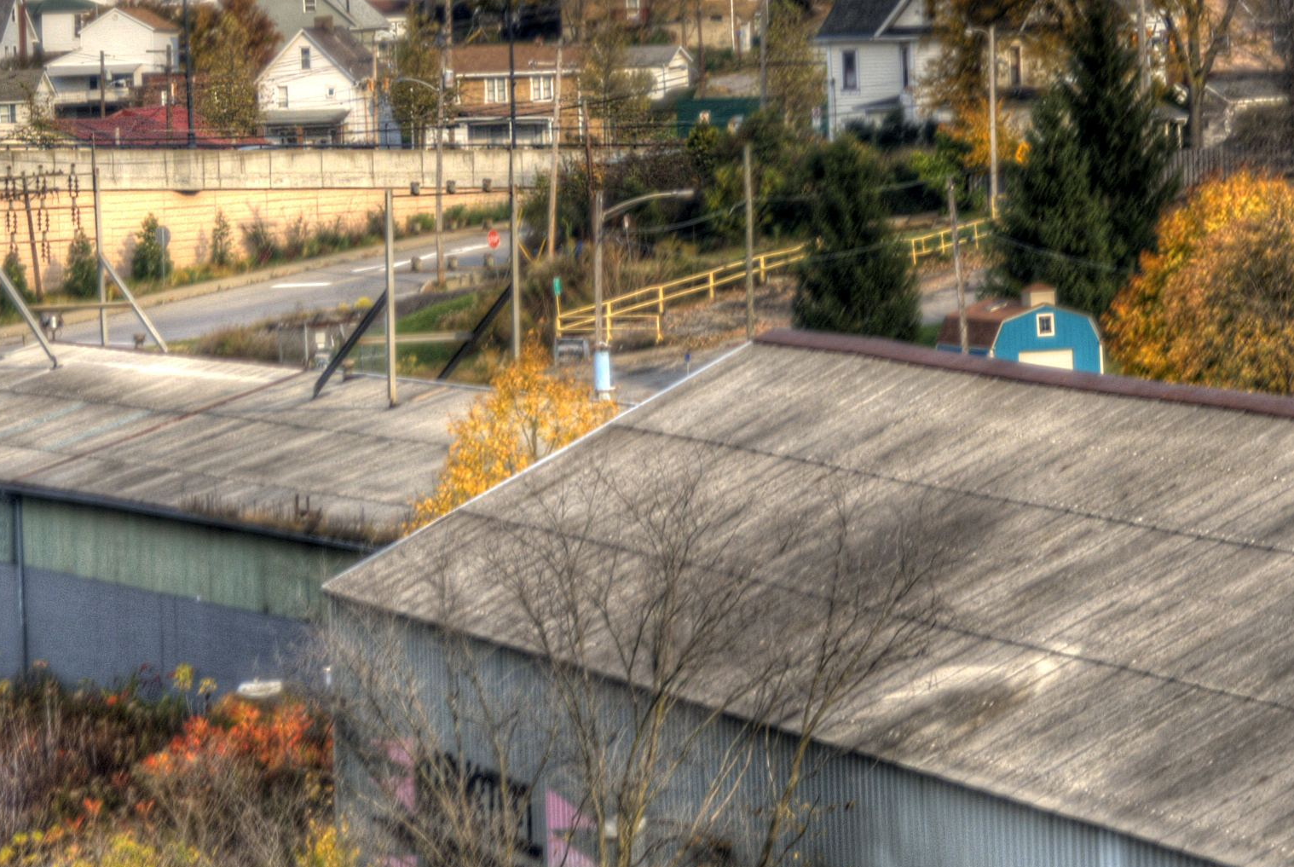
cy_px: 49
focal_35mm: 247
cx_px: 396
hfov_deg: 8.3
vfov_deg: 5.6
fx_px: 8901
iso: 100
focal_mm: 65
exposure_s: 1/125
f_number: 5.6
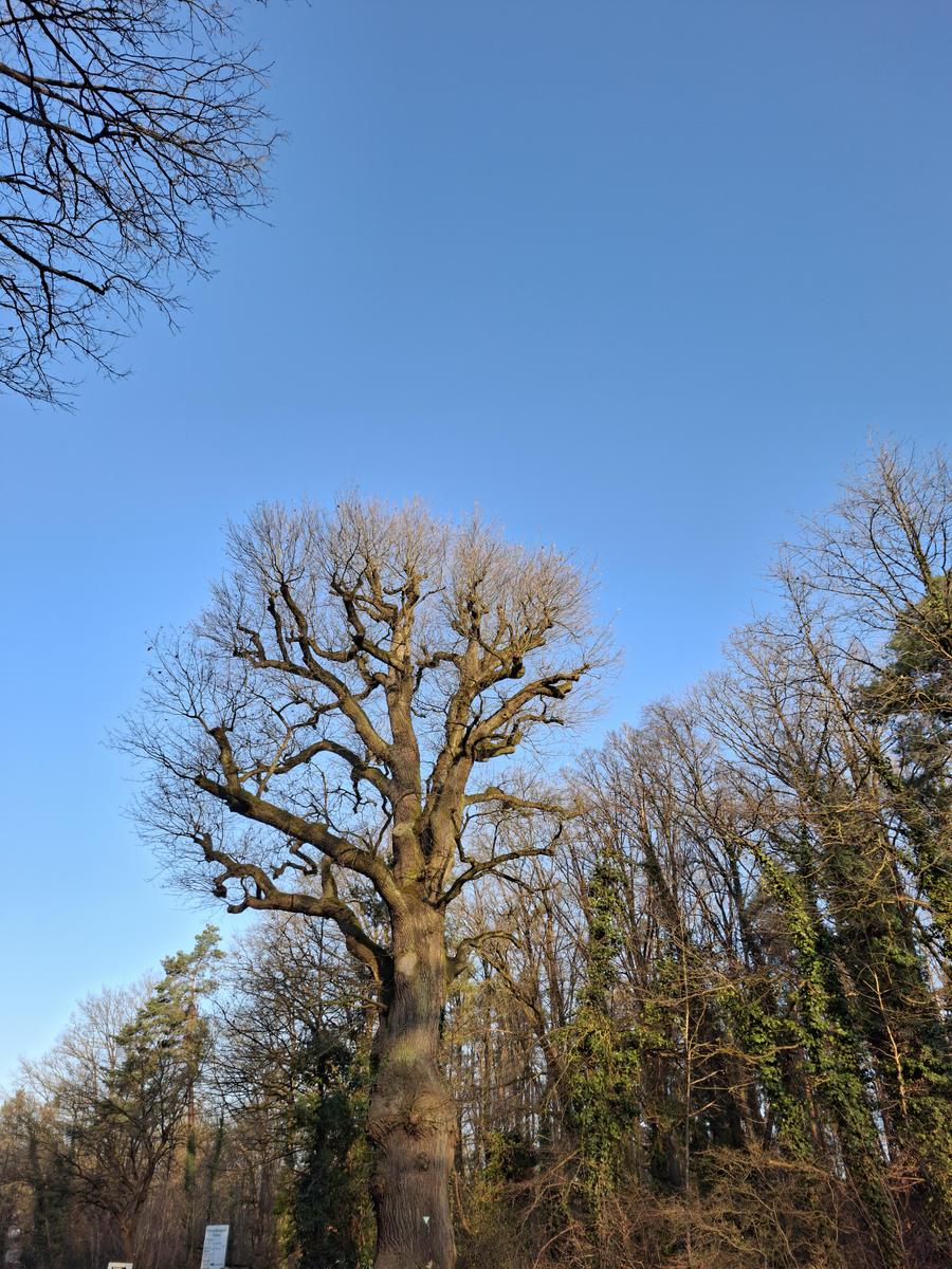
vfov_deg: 73.9
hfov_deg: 58.9
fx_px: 843
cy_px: 634
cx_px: 476
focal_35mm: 23
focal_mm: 5.54
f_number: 1.8
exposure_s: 1/366
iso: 50
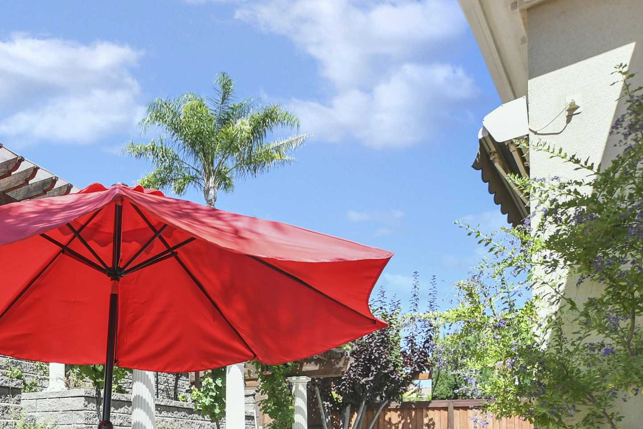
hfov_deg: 51.6
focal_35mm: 32
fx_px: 572
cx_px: 60
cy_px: 425
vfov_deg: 37.0
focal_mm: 10
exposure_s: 1/1250
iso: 800
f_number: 4
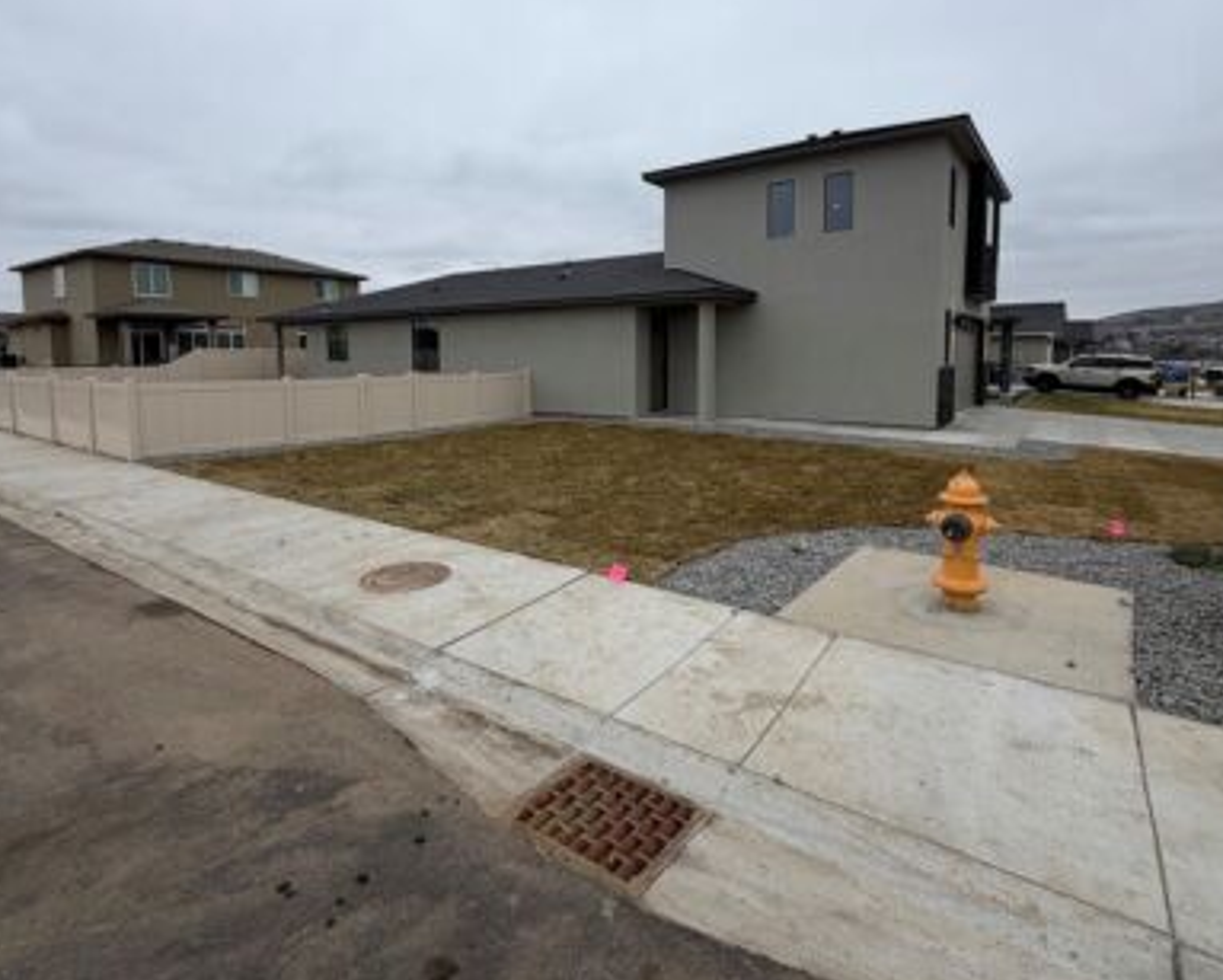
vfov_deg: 70.5
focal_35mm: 19
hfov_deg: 83.2
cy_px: 417
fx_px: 688
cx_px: 613
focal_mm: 2.22
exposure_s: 1/502
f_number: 2.2
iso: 40
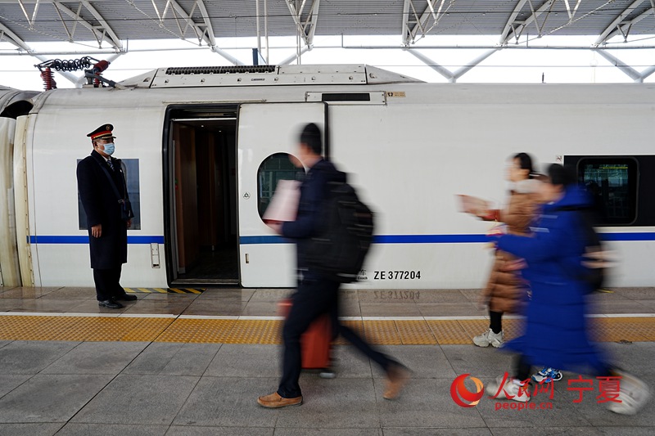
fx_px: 437
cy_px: 218
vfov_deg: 53.1
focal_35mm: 24
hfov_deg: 73.8
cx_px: 328
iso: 160
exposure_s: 1/20
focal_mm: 24
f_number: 13
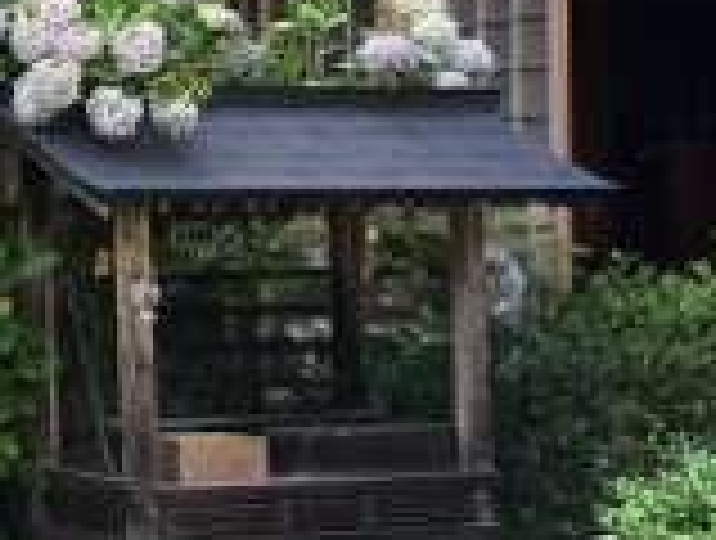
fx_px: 1887
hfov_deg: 18.7
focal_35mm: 91
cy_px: 272
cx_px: -392
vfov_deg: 16.3
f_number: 2.2
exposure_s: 1/120
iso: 40
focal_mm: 4.15
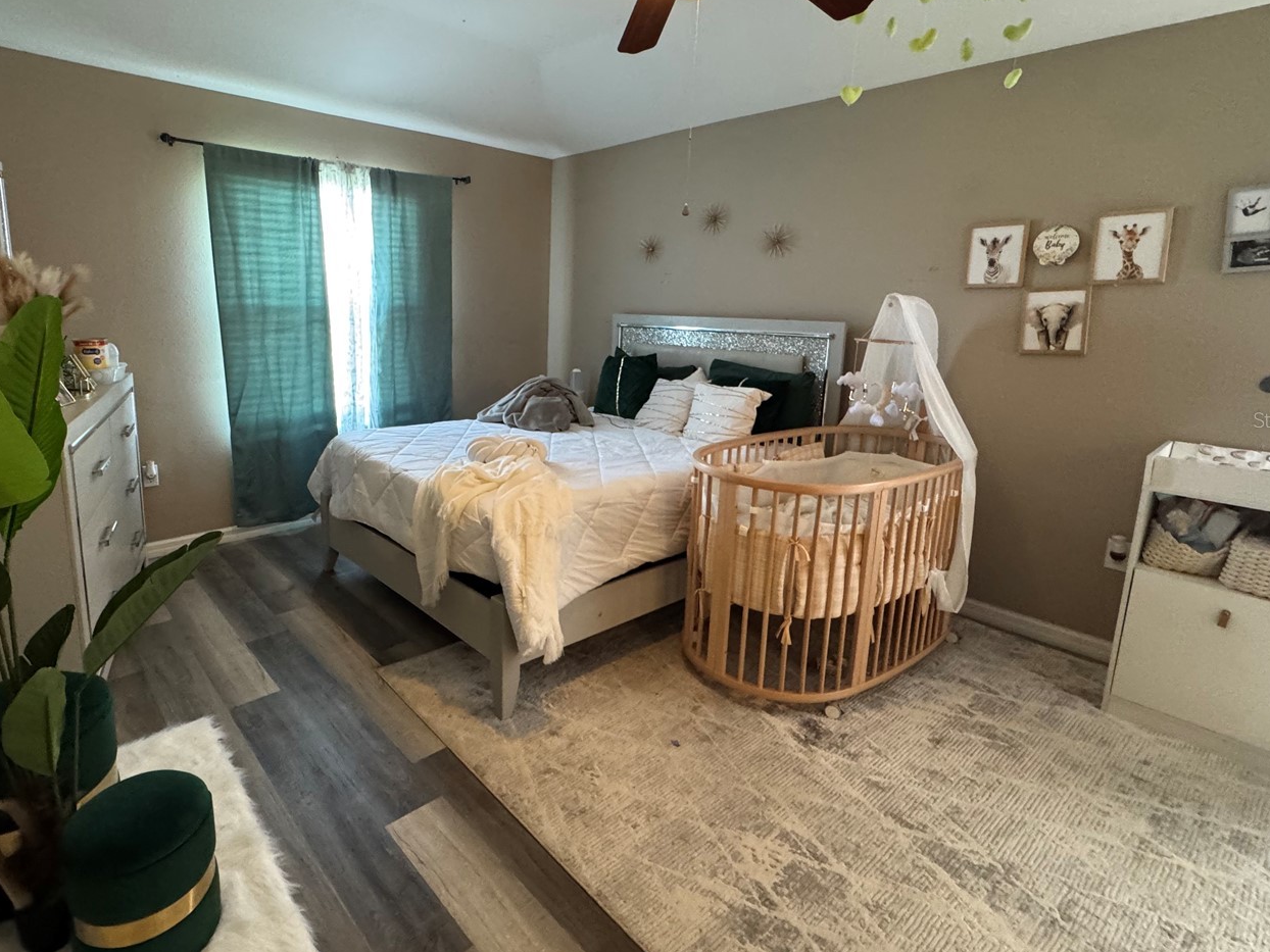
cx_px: 533
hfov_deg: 87.0
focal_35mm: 18
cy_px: 419
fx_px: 660
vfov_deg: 71.3
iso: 640
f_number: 2.2
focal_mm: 2.22
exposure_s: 1/60
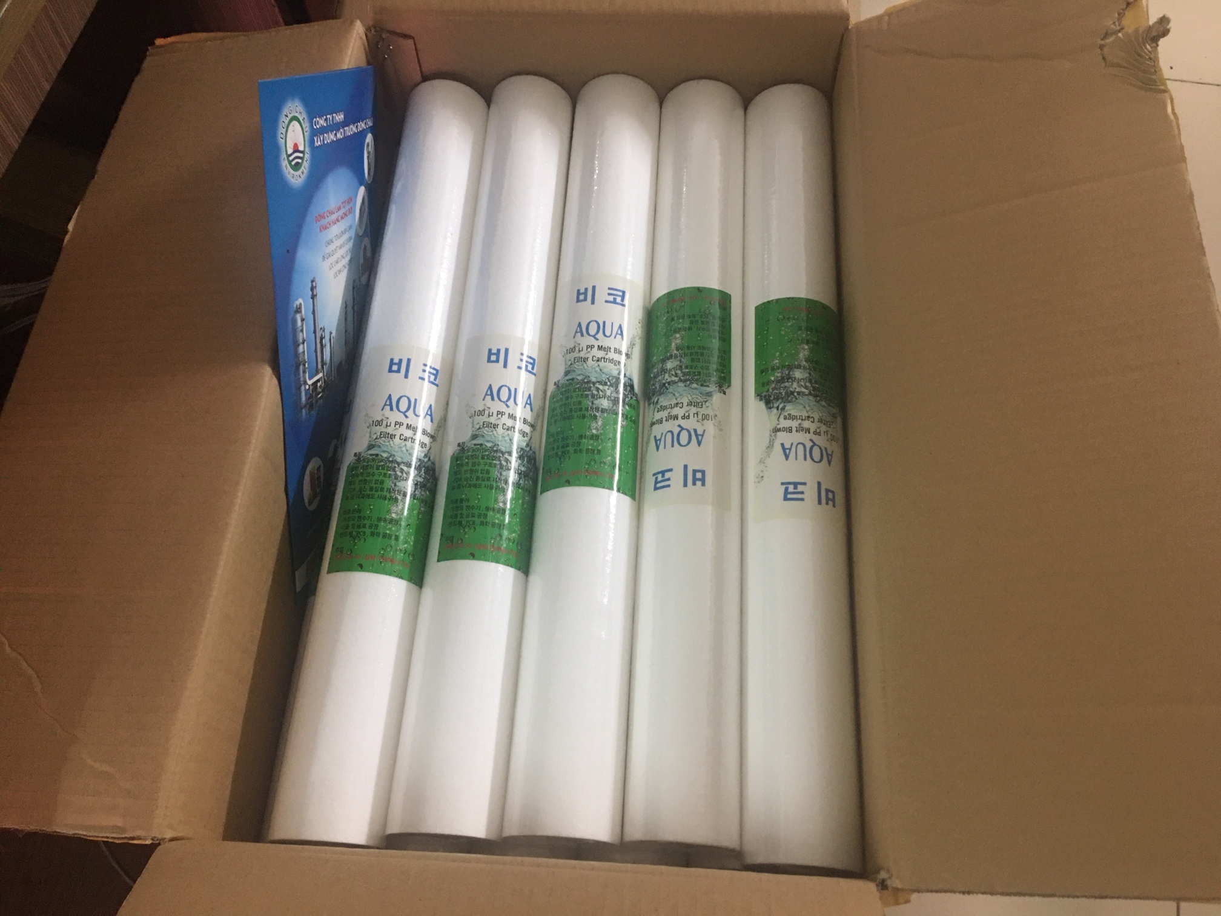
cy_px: 458
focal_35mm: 29
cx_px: 610
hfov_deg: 61.7
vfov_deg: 48.2
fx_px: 1023
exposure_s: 1/10
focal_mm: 4.15
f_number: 2.2
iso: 80
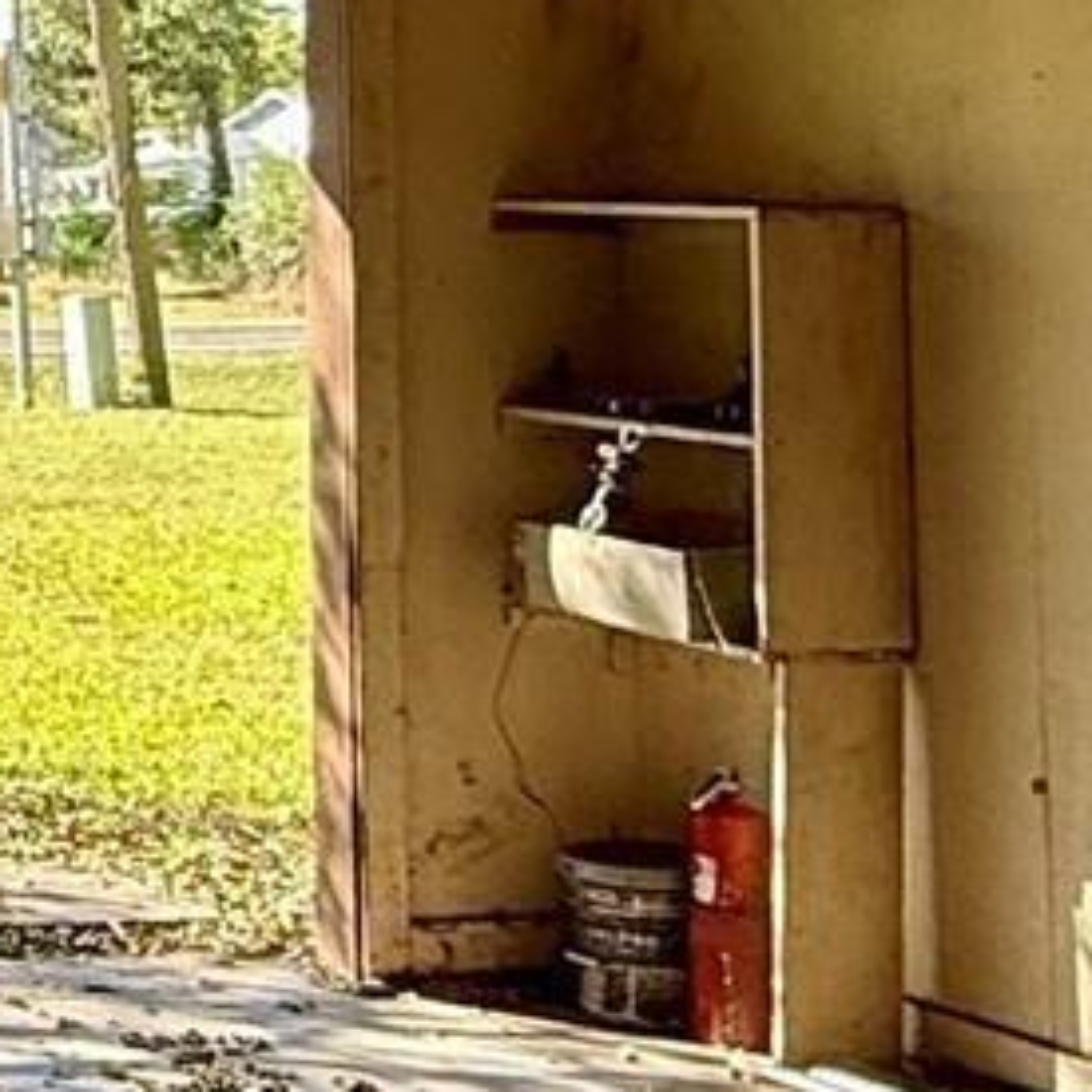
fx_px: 3284
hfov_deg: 16.2
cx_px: -814
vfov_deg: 18.4
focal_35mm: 92
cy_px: 0
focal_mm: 2.22
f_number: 2.2
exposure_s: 1/379
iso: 50
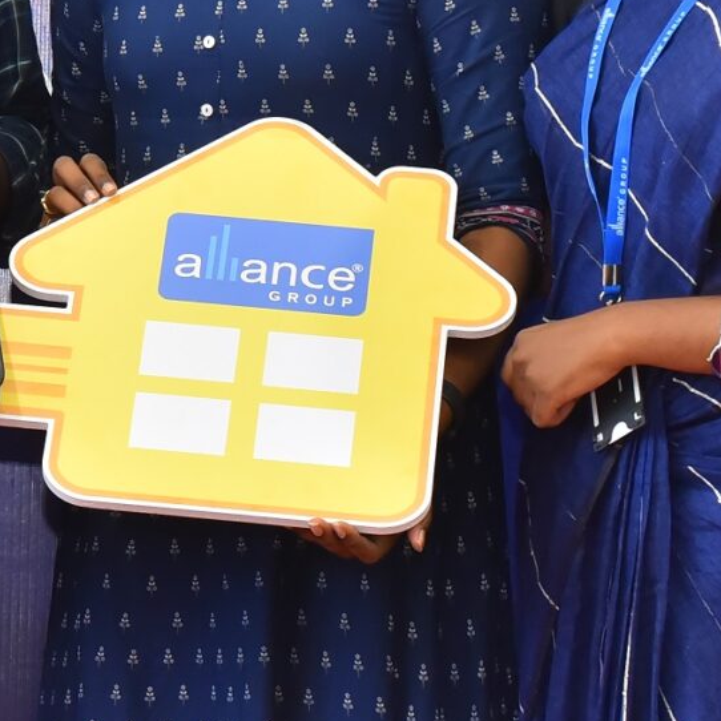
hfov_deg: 7.5
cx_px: 19
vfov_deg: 7.5
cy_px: 45
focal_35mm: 233
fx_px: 5491
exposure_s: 1/160
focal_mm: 58
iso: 1600
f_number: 5.6
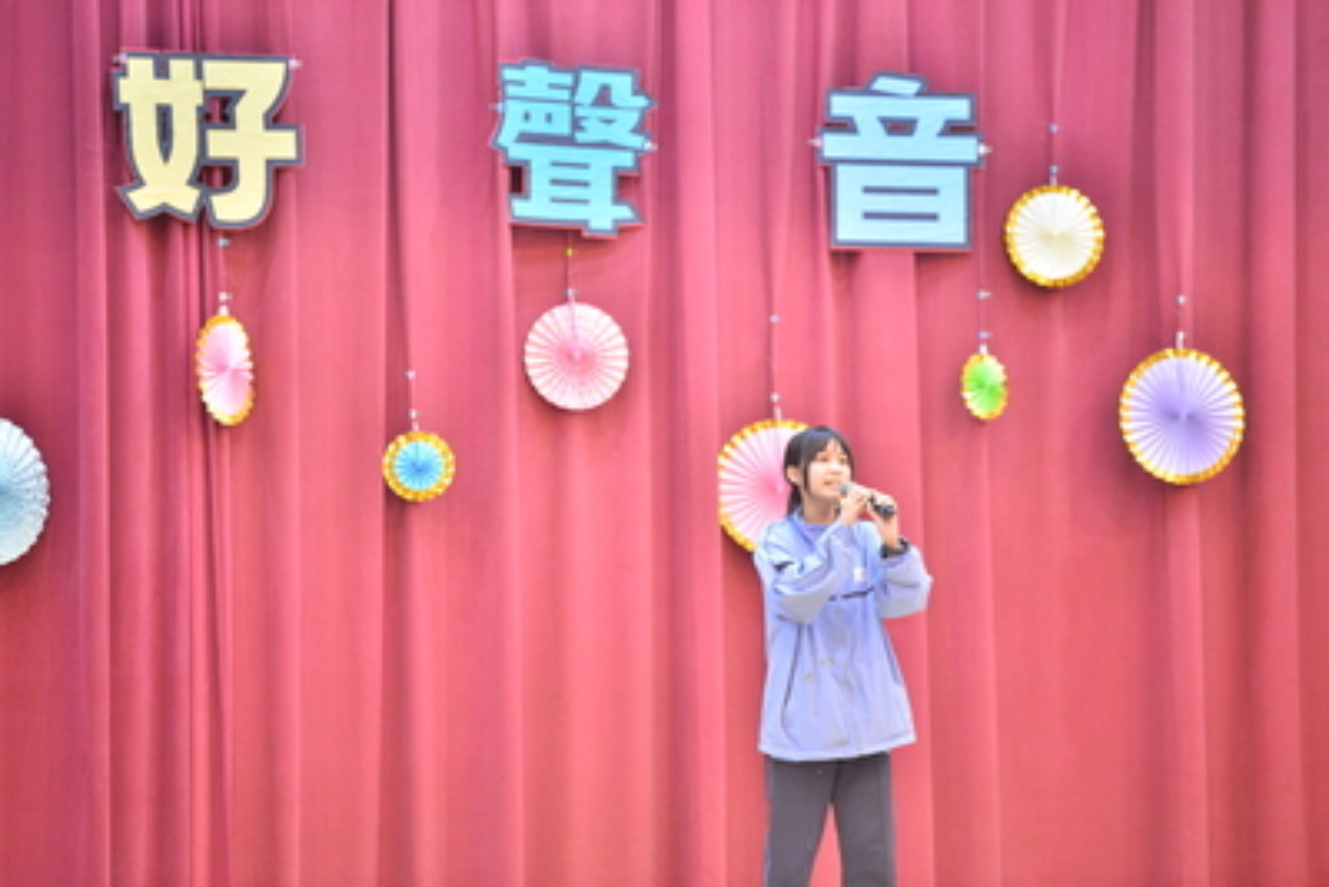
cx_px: 664
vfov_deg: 6.9
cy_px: 444
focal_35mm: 200
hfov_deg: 10.3
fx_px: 7386
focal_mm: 200
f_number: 2.8
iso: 3200
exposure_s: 1/160
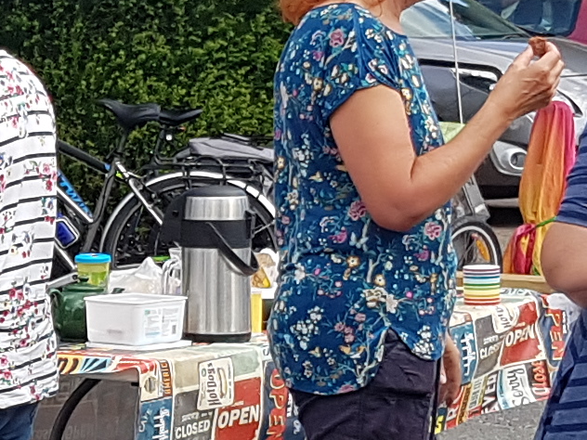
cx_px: -229
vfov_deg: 8.9
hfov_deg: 11.5
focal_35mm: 166
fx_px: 2815
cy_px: 329
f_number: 1.7
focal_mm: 4.2
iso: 50
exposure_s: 1/1088
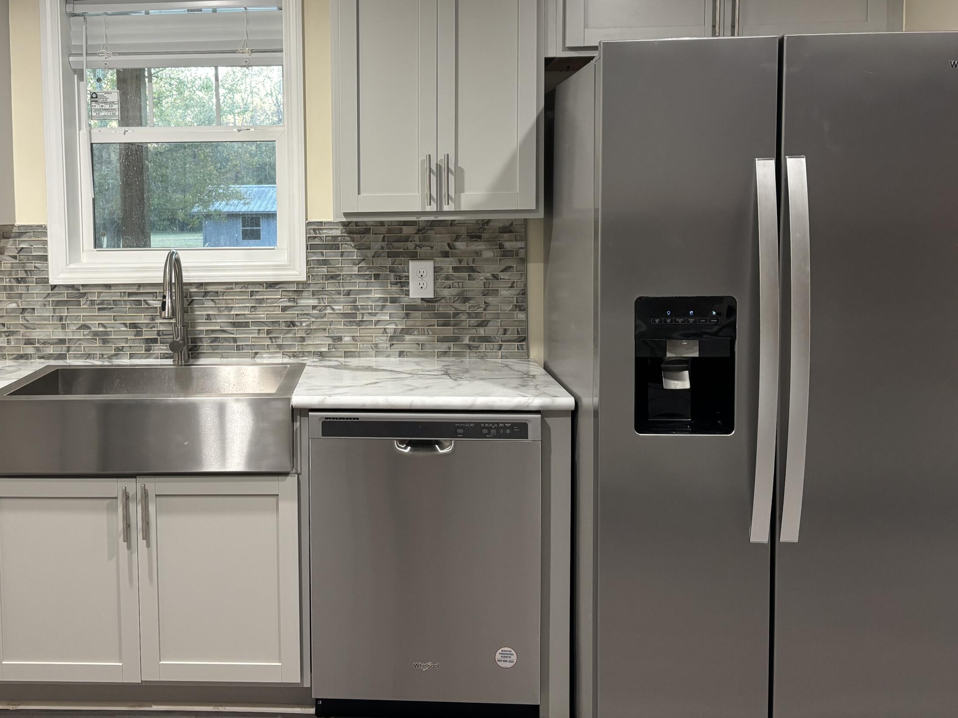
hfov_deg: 51.7
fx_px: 968
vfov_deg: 40.4
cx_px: 326
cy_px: 266
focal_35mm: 35
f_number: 1.6
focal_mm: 5.96
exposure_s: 1/60
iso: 200
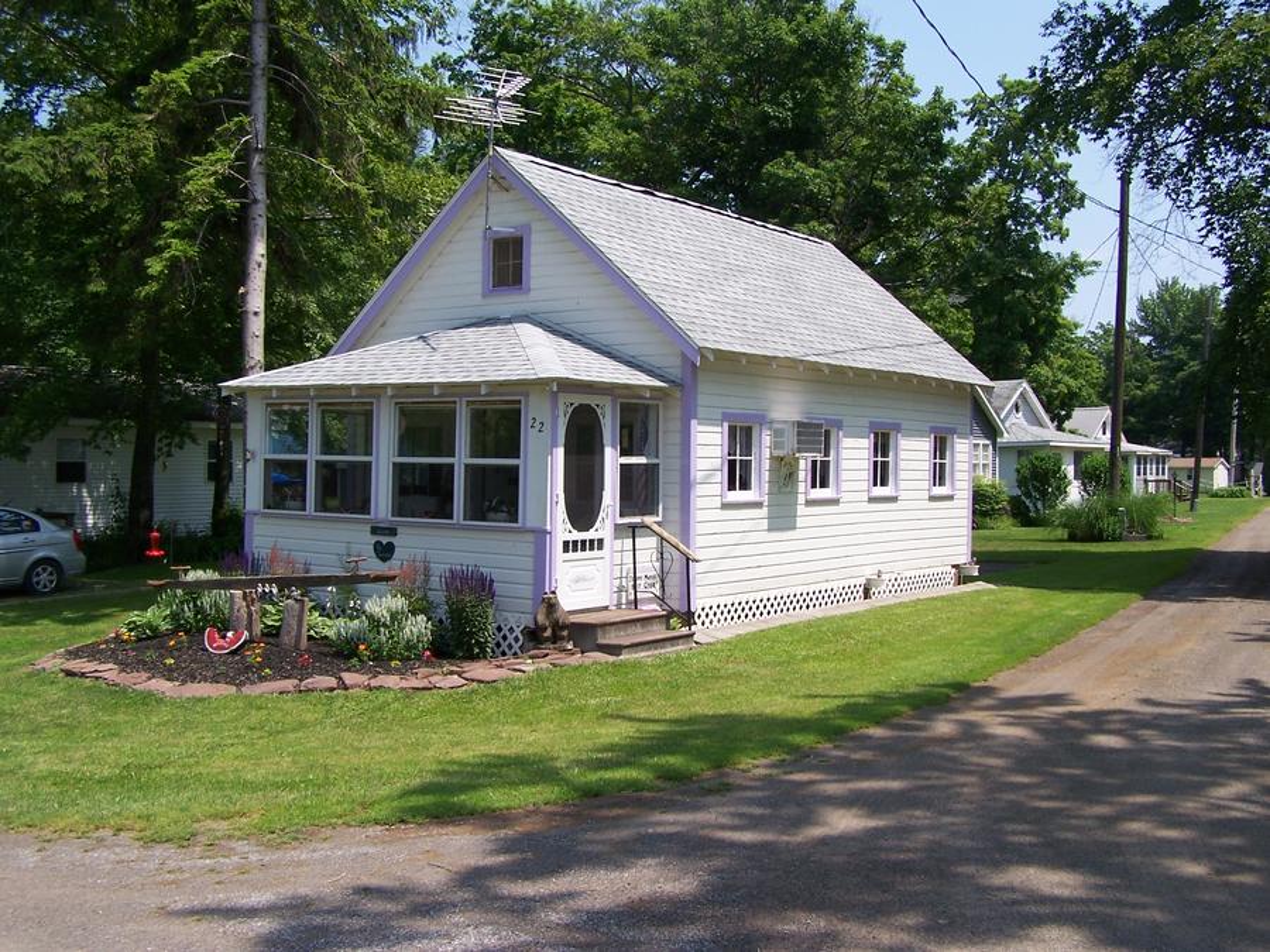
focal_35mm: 38
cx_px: 635
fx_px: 1394
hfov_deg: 49.0
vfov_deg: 37.7
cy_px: 476
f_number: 4
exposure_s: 1/640
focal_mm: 6.3
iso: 80
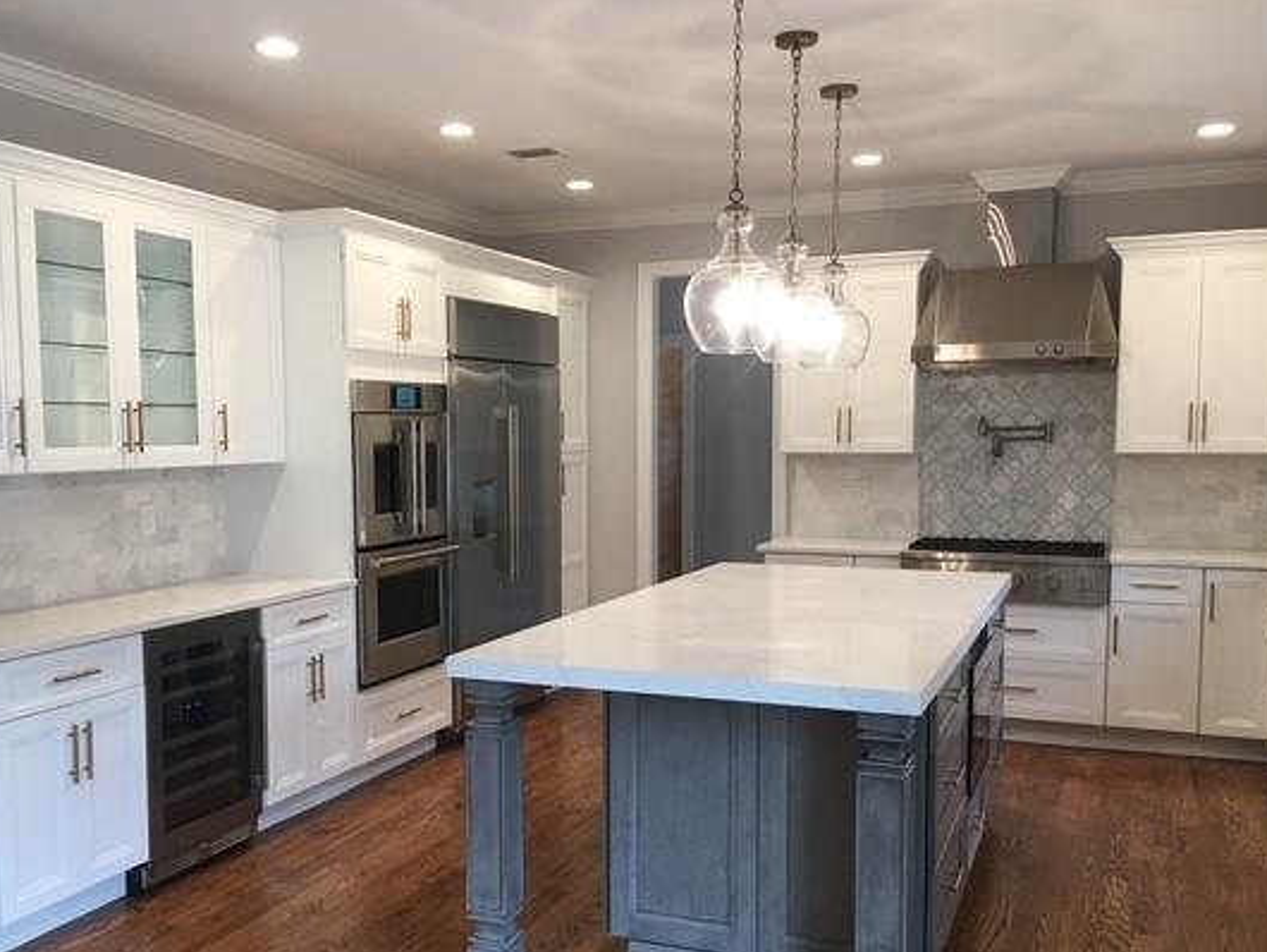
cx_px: 574
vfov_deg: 40.6
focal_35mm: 35
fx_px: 1282
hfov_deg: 52.5
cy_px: 550
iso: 40
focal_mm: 4.15
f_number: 2.2
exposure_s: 1/30
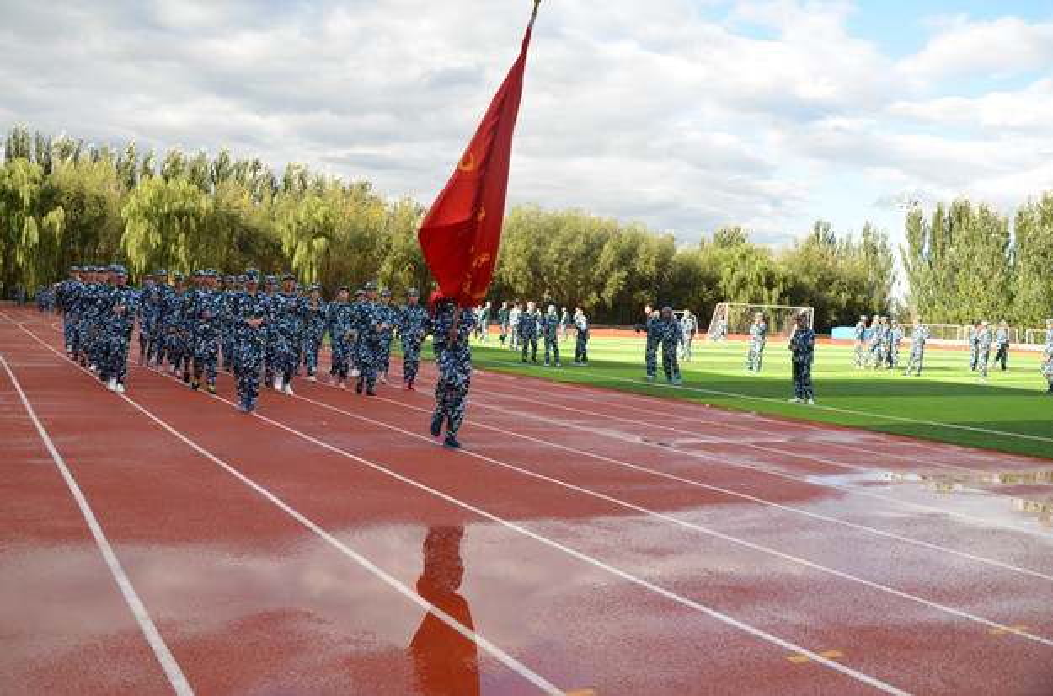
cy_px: 348
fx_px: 1050
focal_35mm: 36
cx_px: 526
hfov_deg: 53.3
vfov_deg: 36.7
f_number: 5.6
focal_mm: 24
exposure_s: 1/125
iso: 100
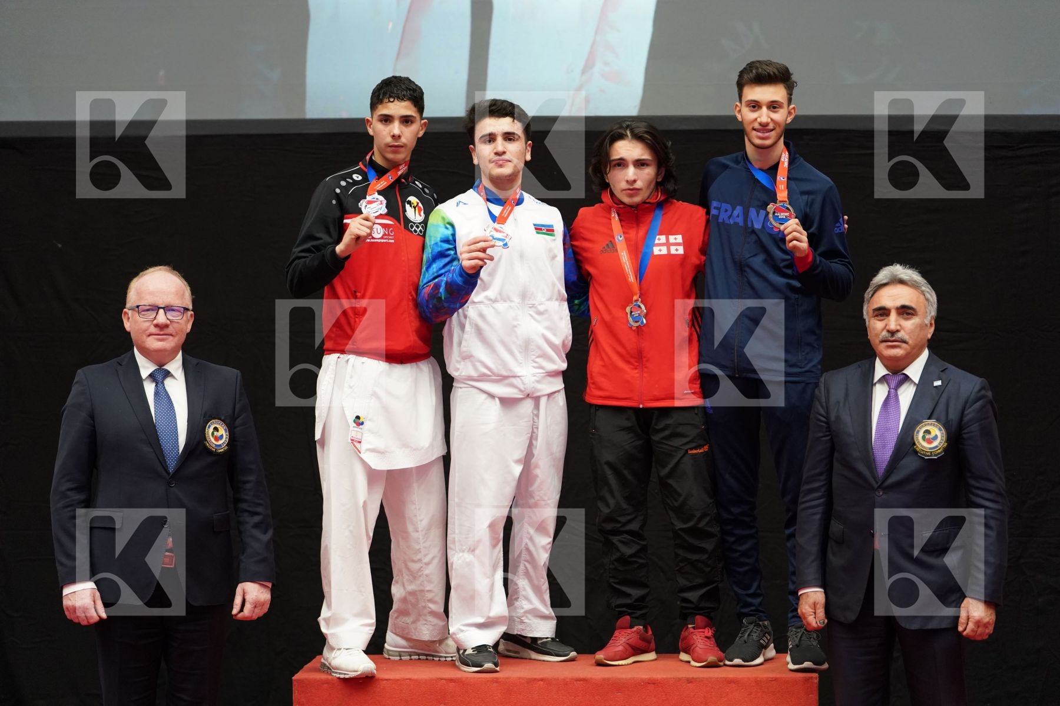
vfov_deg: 13.8
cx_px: 530
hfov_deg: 20.6
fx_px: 2915
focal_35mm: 99
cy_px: 353
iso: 3200
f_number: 2.8
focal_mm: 99
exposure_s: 1/500
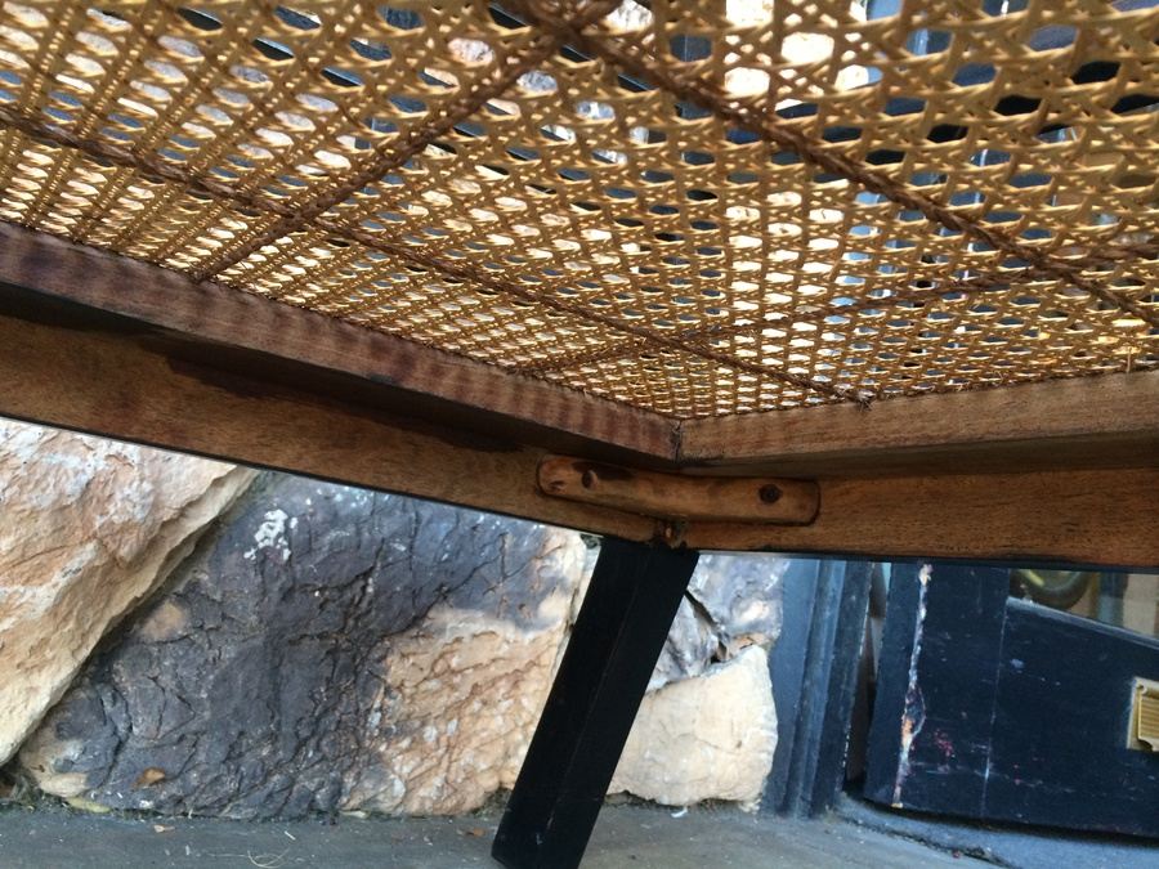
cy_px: 434
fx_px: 1004
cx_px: 580
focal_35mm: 30
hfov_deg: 60.0
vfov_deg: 46.8
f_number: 2.2
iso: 64
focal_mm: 4.12
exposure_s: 1/30
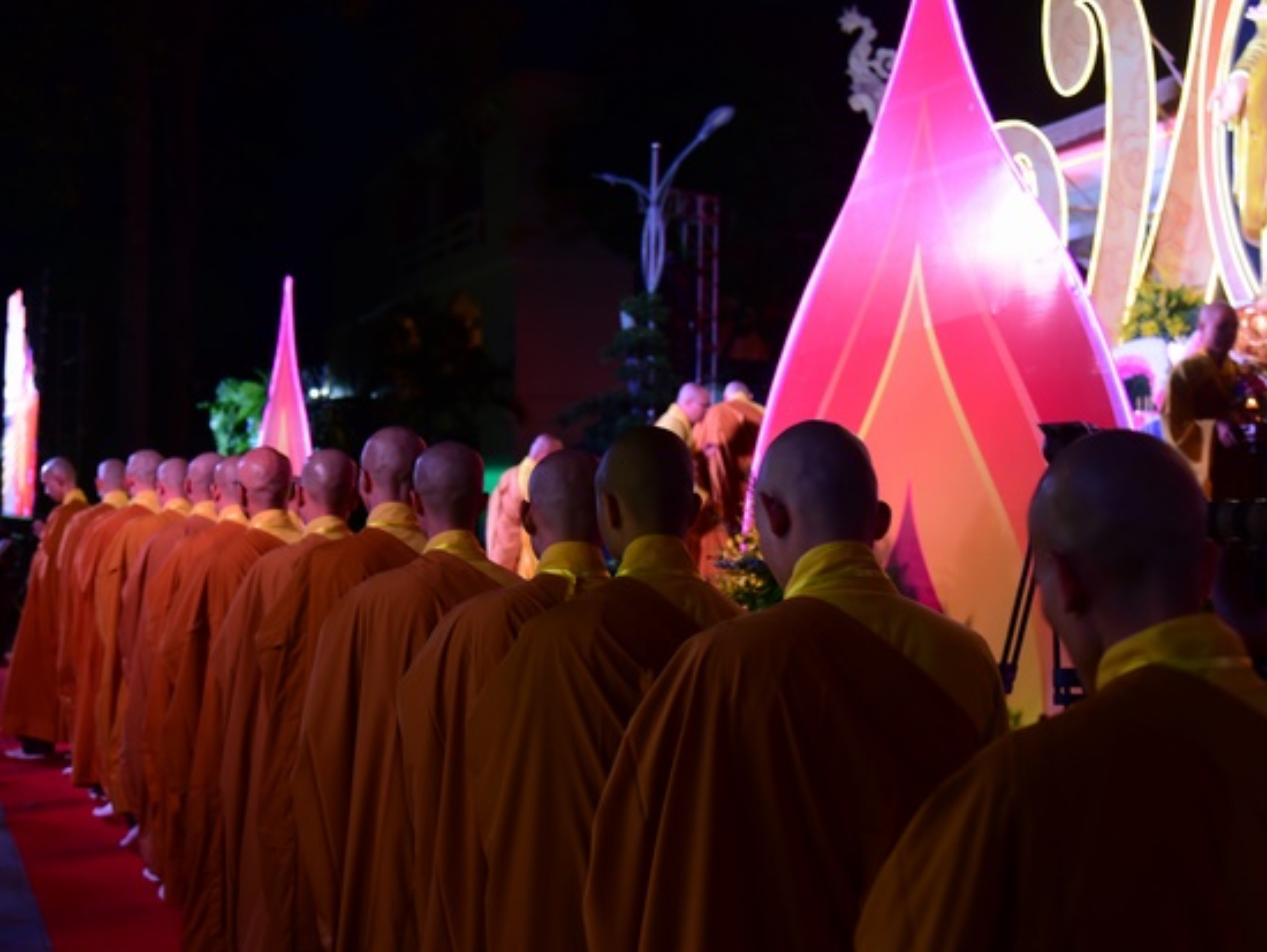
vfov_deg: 29.1
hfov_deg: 38.1
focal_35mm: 50
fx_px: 1831
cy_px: 486
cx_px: 693
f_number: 4
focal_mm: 44
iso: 1000
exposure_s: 1/40
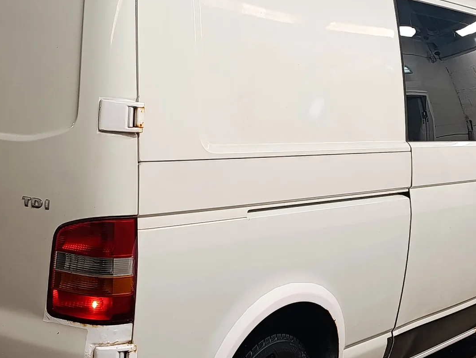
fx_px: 867
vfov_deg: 23.3
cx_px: 173
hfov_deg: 30.5
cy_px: 207
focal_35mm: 63
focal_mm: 6.11
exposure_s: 1/100
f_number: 1.65
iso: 374
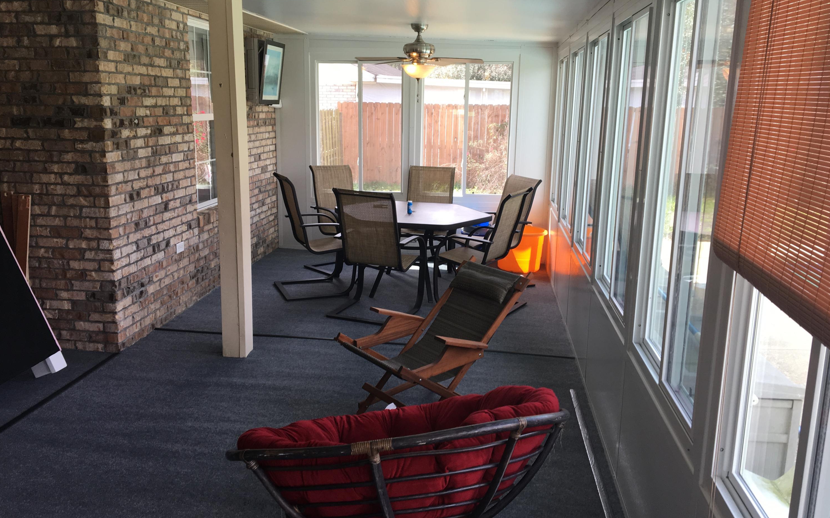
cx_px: 417
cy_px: 244
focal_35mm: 31
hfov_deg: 61.2
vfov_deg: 40.6
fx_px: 701
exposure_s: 1/120
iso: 25
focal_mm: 4.15
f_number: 2.2
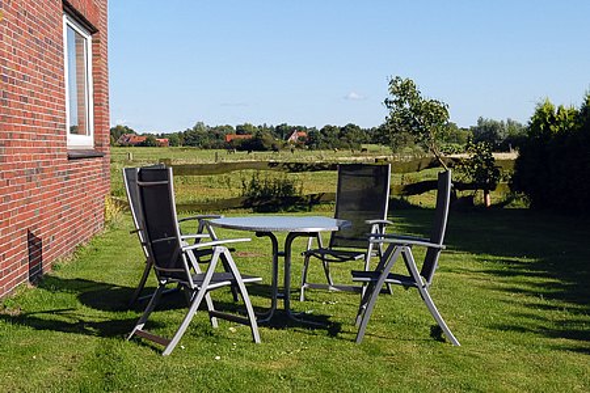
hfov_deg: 37.9
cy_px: 196
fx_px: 860
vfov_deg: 25.8
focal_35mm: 52
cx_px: 295
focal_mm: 35
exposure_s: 1/400
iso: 400
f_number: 11
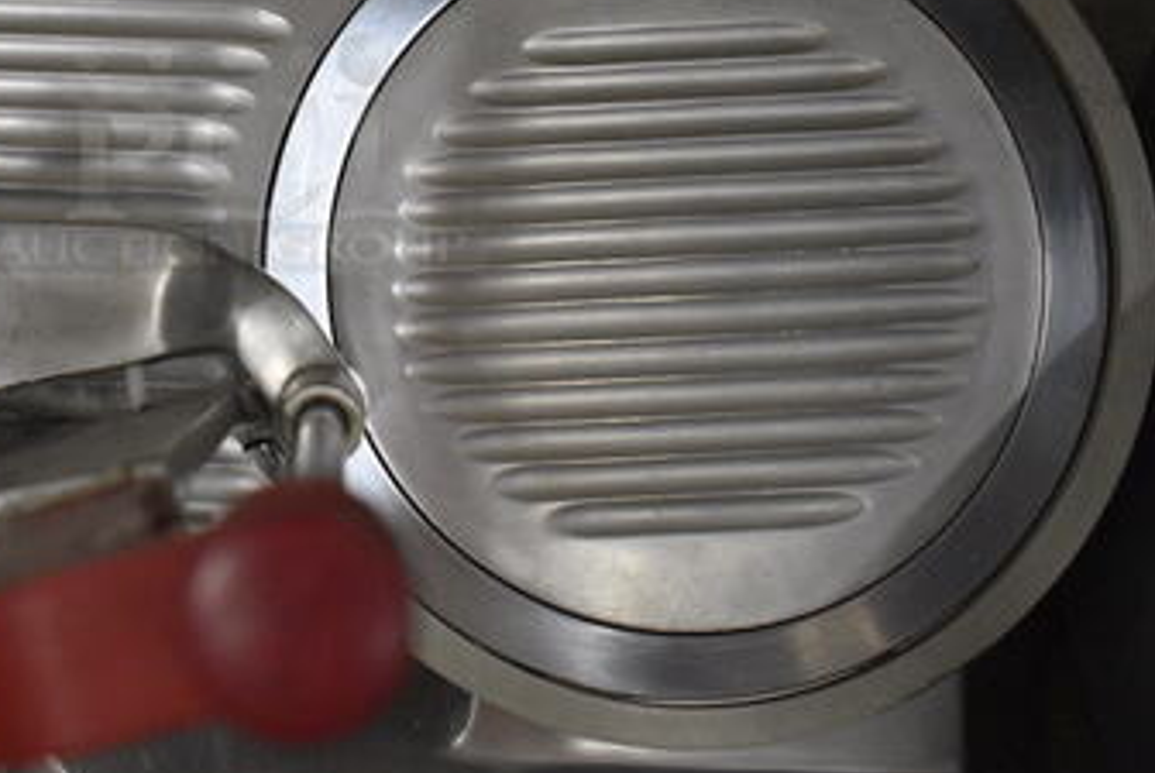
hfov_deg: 38.8
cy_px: 151
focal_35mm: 49
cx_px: 230
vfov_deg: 27.1
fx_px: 1574
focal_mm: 18
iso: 3200
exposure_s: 1/125
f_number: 3.5
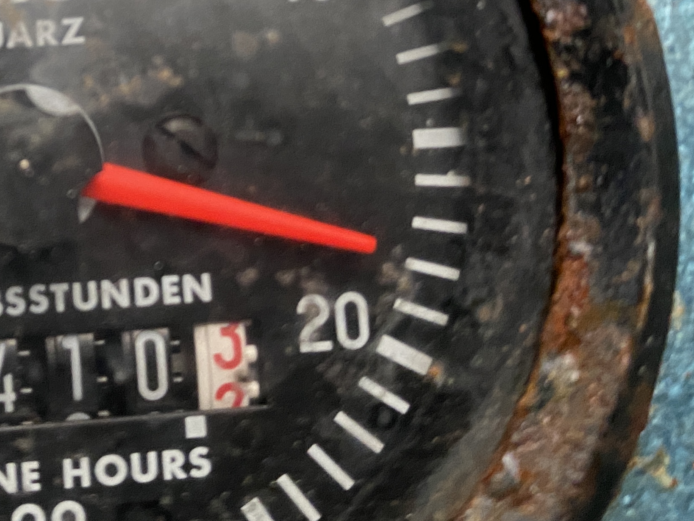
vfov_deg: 22.0
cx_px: 3
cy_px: -7
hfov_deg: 28.4
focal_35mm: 64
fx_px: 1283
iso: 125
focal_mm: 4.25
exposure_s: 1/94
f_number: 1.8
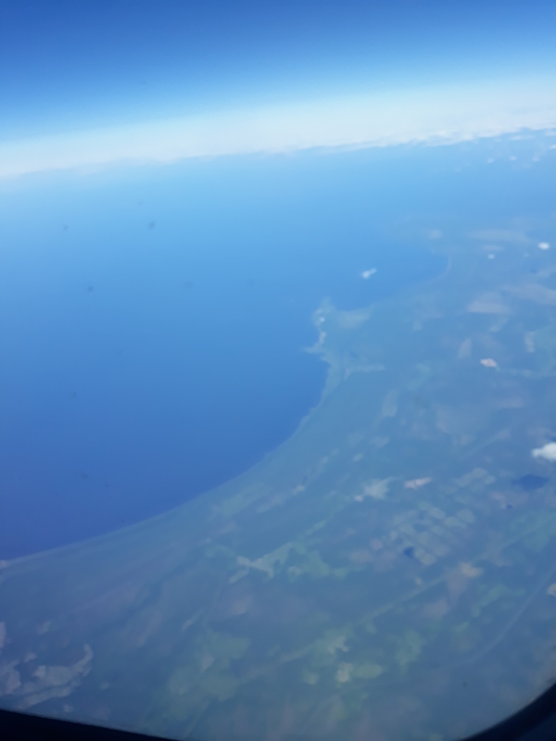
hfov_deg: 51.4
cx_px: 278
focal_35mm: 27
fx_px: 578
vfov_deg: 65.3
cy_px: 370
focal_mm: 3.71
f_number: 1.7
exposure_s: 1/992
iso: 40
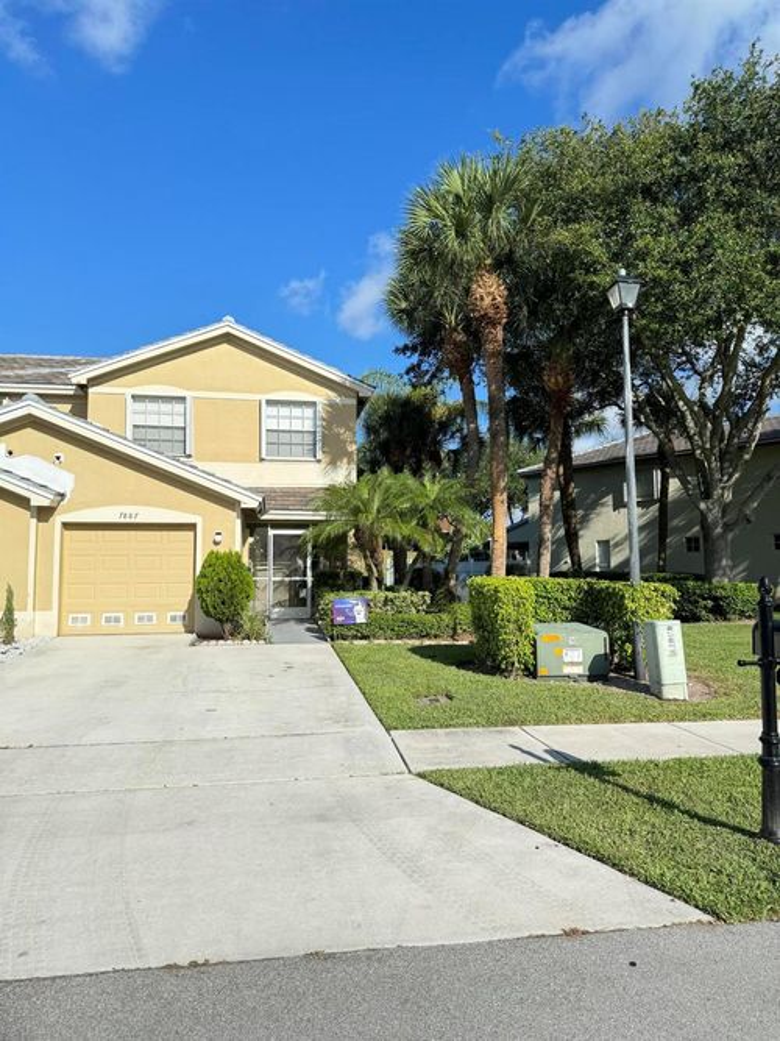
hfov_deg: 56.8
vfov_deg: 71.6
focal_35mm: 24
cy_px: 520
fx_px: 721
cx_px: 390
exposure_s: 1/3096
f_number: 1.78
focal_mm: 6.76
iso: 80
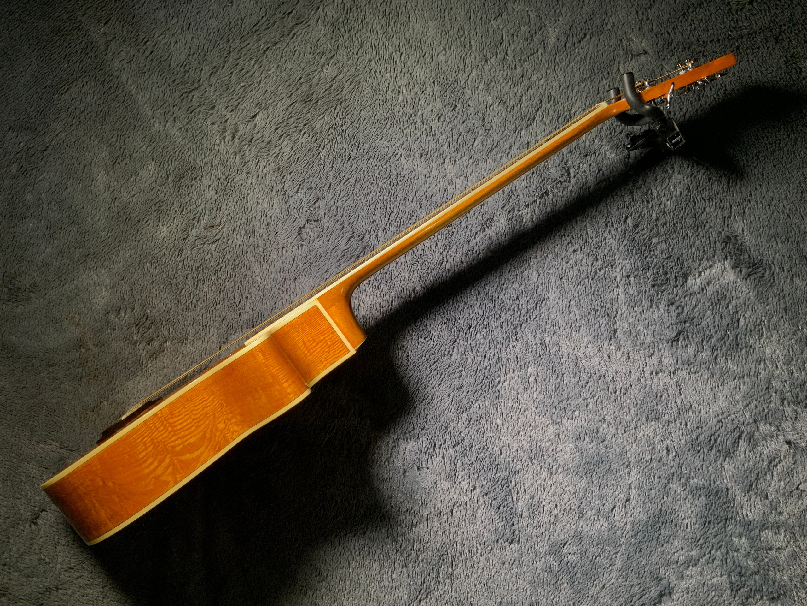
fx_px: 676
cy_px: 303
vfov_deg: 48.2
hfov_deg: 61.7
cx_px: 404
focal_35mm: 29
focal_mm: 3
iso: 40
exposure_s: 1/120
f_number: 1.8
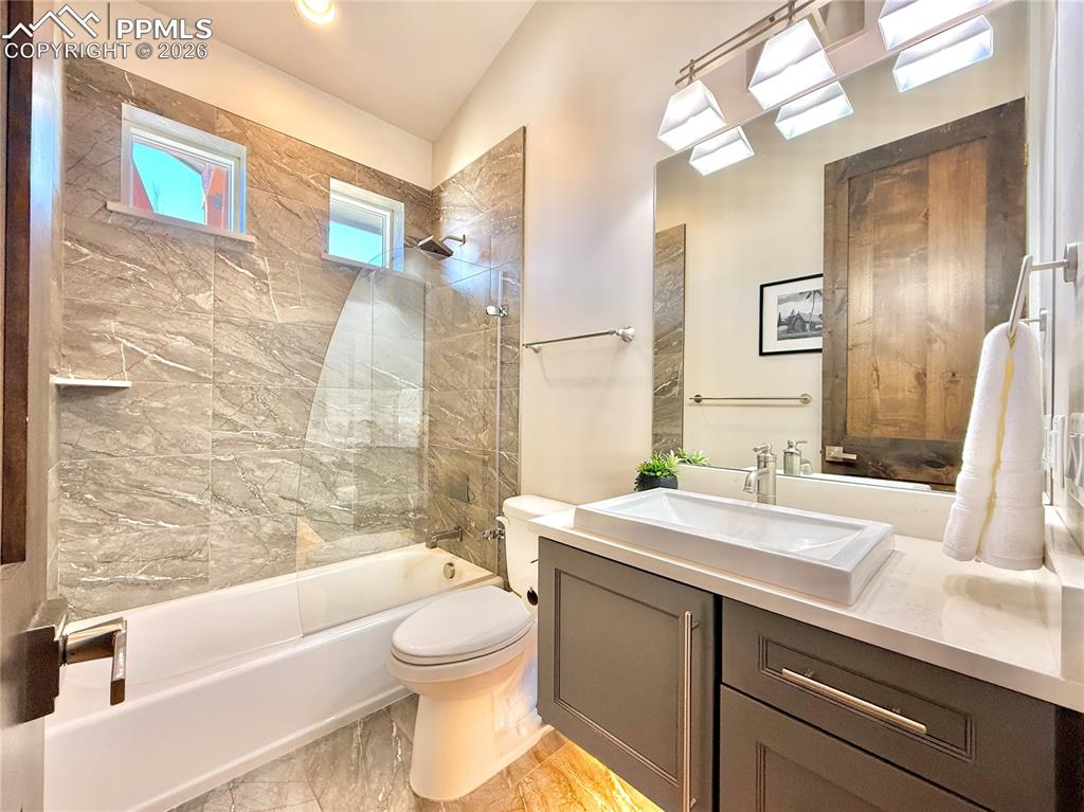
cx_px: 542
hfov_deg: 102.1
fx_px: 438
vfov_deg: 85.6
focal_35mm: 14
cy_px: 406
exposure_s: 1/120
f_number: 2.2
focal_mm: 2.22
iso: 200
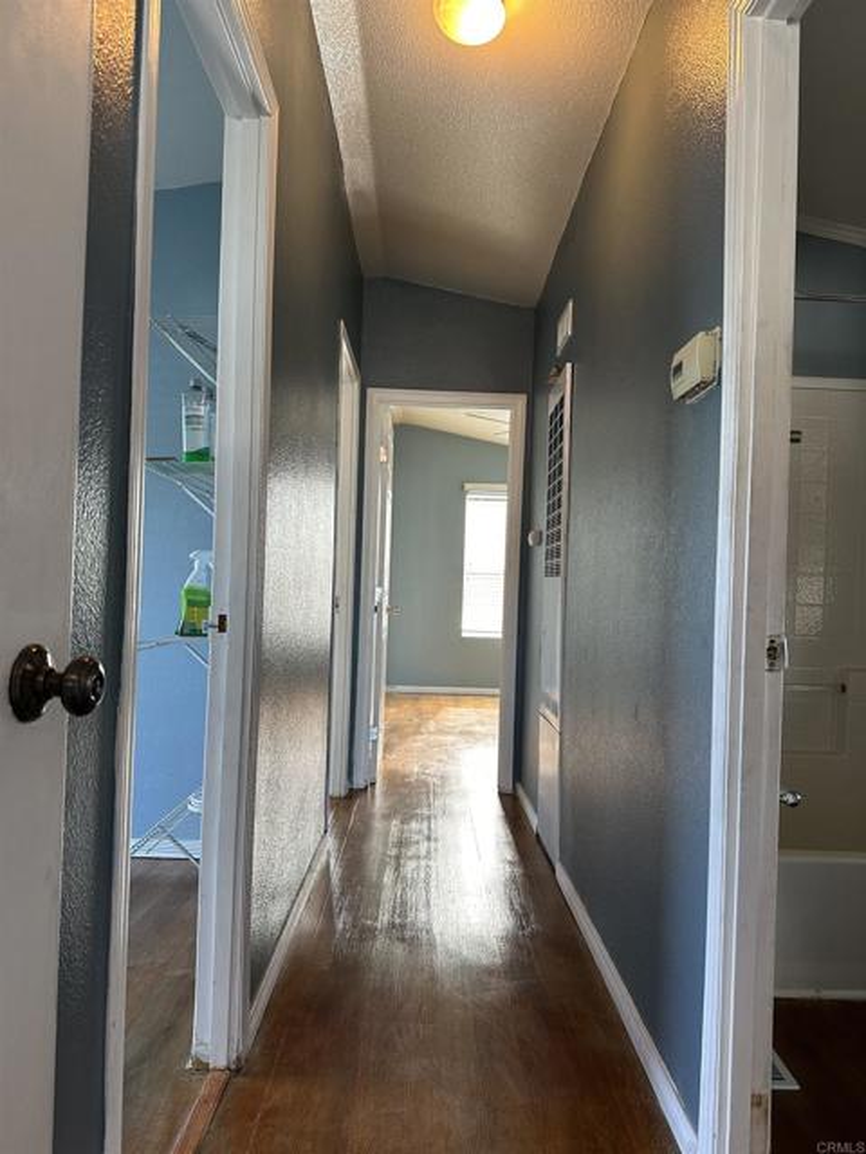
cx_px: 433
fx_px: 801
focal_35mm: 24
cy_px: 577
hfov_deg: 56.8
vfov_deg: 71.6
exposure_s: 1/60
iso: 200
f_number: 1.78
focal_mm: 6.86
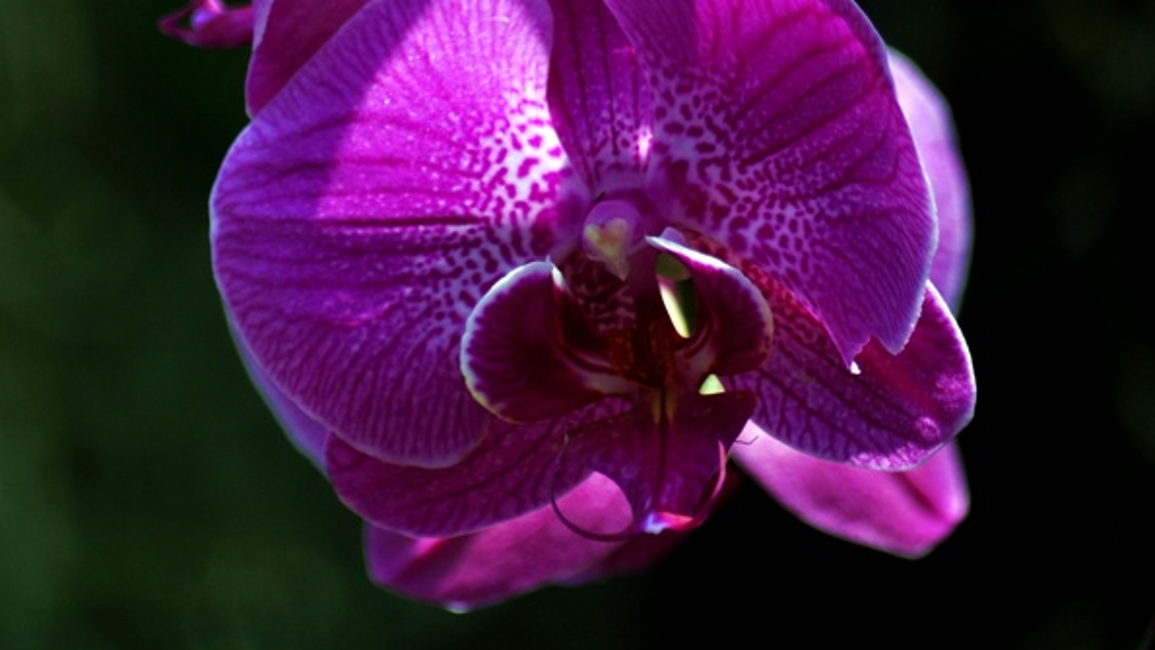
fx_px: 21811
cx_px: 577
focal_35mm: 712
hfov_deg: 3.0
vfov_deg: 1.7
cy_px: 35
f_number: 5.6
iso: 200
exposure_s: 1/400
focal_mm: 300
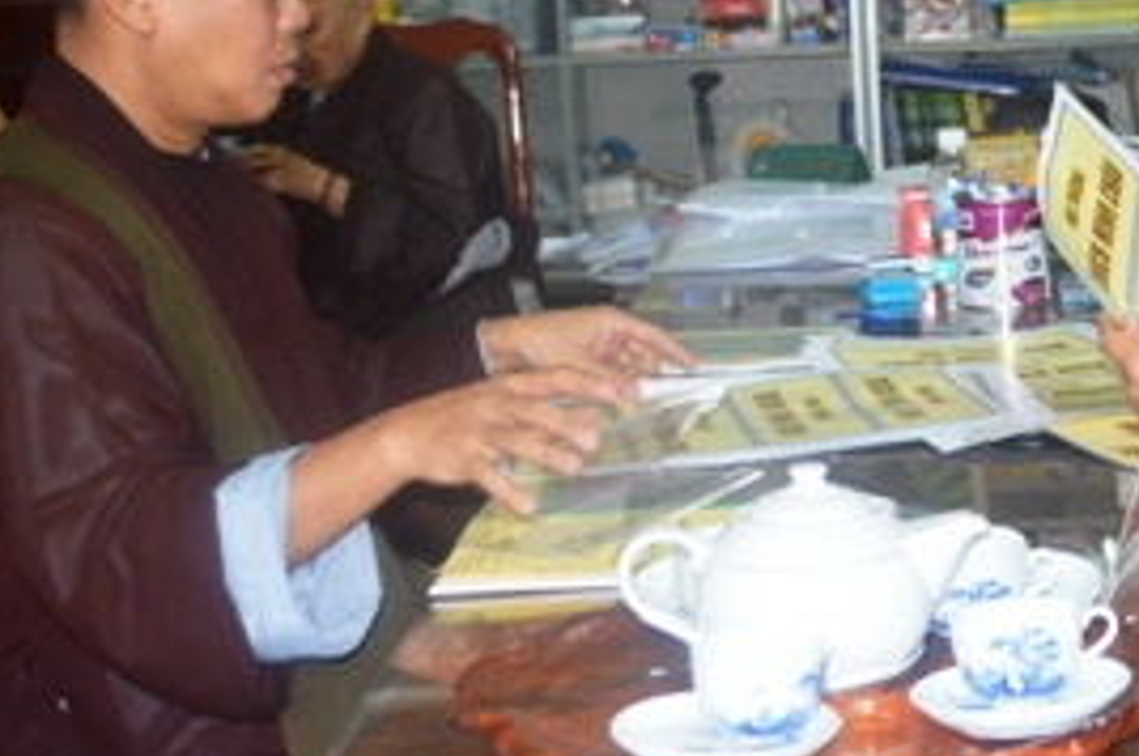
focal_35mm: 86
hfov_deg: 23.1
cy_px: 293
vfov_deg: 15.8
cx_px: 1024
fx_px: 2718
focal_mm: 24
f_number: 4
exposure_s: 1/60
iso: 1000
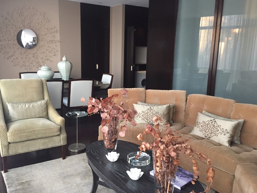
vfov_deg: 45.4
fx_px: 230
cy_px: 95
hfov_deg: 58.3
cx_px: 121
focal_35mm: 31
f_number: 2.2
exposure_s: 1/33
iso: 320
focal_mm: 4.15
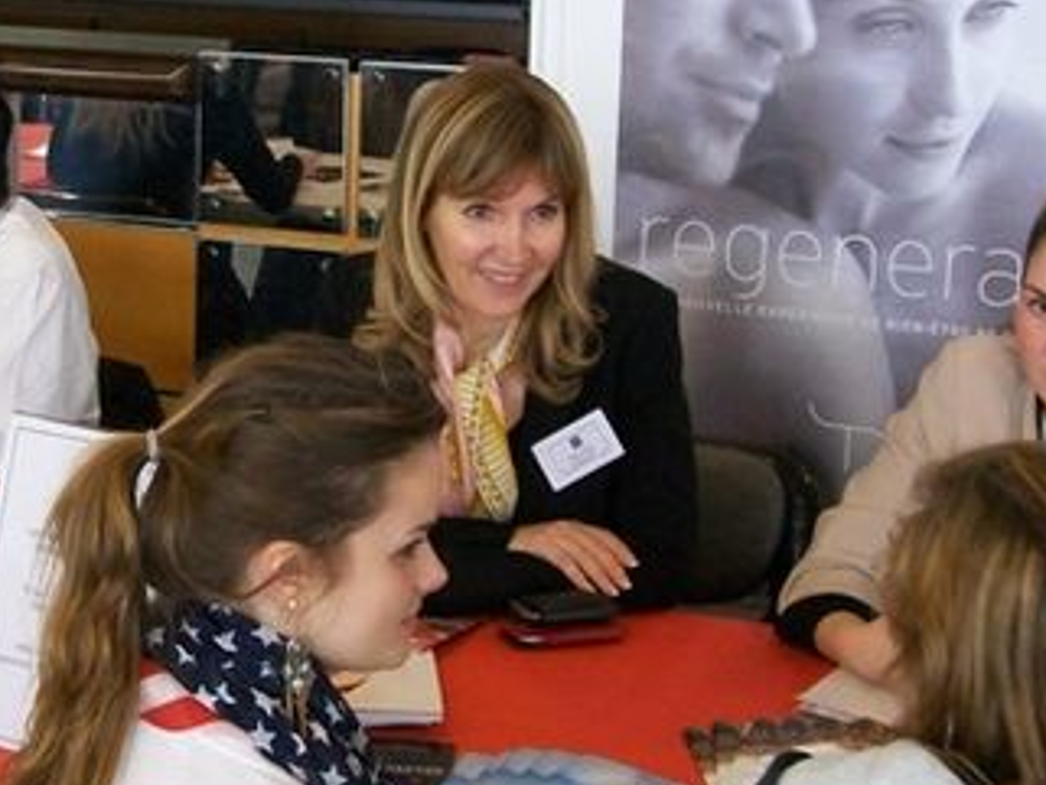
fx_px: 2509
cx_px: 217
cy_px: 381
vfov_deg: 17.8
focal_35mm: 83
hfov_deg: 23.2
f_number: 2.7
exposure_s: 1/20
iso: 160
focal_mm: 6.1
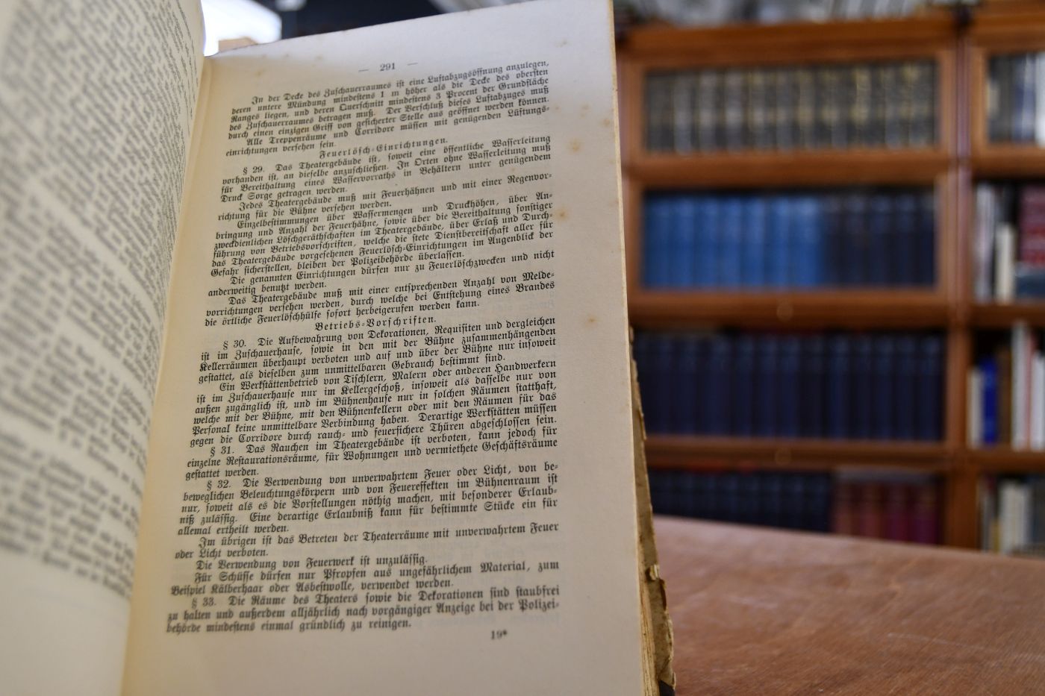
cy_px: 348
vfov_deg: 36.9
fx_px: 1045
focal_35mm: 36
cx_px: 522
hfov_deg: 53.1
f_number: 3.8
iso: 800
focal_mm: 24
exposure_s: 1/125
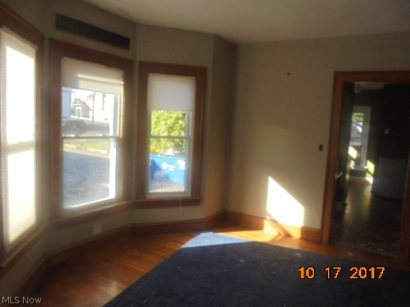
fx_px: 308
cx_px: 205
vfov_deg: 53.1
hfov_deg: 67.3
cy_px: 154
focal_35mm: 26
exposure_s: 1/250
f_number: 3.5
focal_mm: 4.6
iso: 200
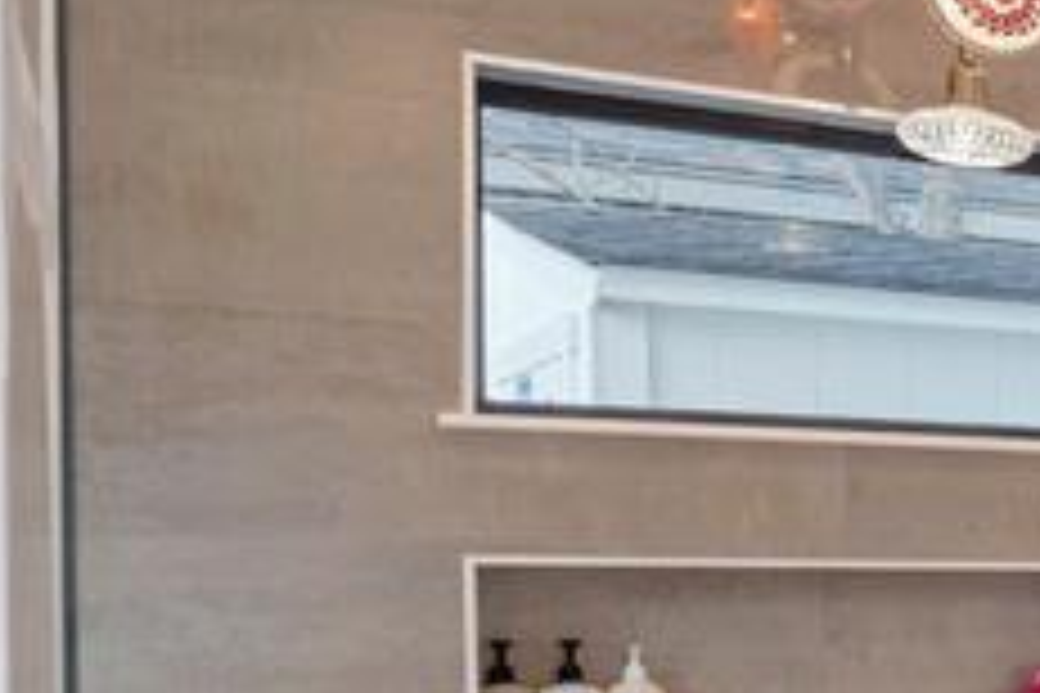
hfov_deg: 16.8
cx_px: 2292
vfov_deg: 18.9
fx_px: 2051
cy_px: 616
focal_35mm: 71
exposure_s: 1/3
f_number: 8
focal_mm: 16
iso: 100
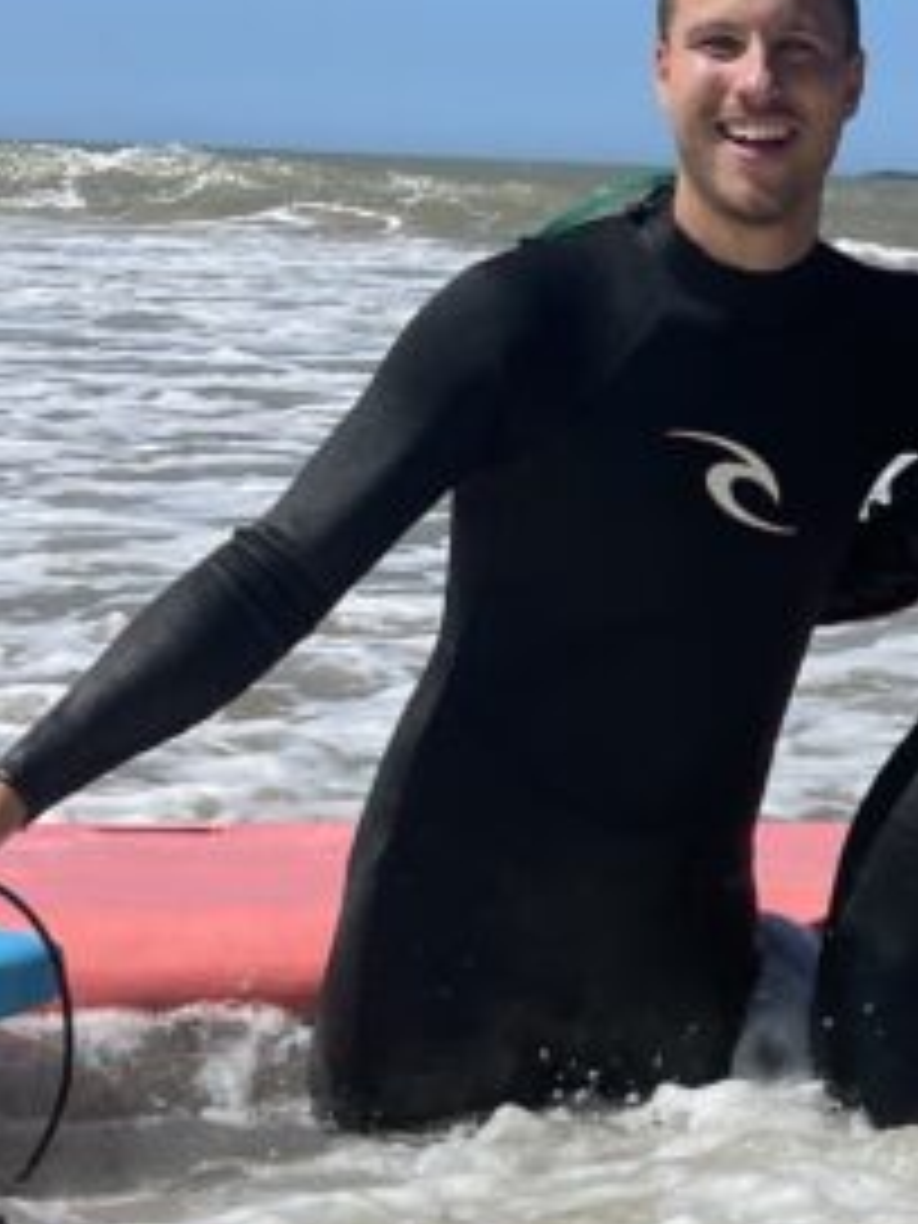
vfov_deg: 20.0
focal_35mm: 98
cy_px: 500
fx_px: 3465
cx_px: 1215
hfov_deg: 14.4
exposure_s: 1/9174
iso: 50
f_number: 1.6
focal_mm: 5.1
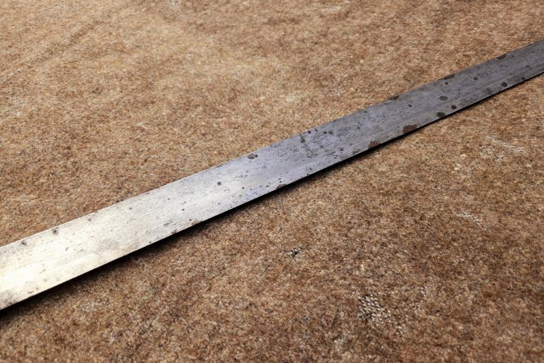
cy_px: 203
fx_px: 363
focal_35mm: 24
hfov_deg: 73.7
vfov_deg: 53.0
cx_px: 272
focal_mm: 5.4
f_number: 1.8
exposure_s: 1/1205
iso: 25
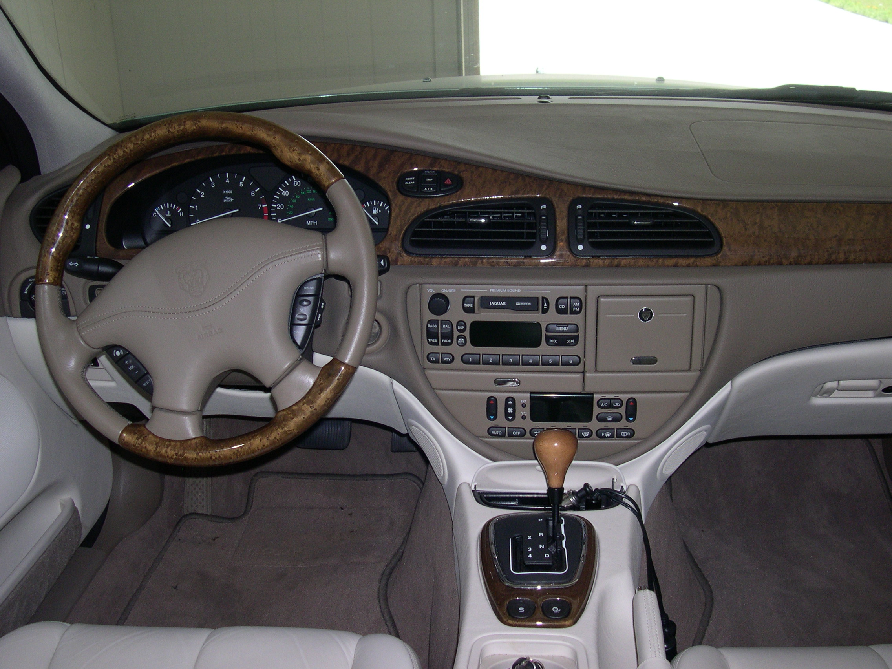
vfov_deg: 37.7
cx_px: 446
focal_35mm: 38
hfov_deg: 49.0
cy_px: 334
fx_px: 979
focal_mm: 8
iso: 199
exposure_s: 1/60
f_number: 7.6
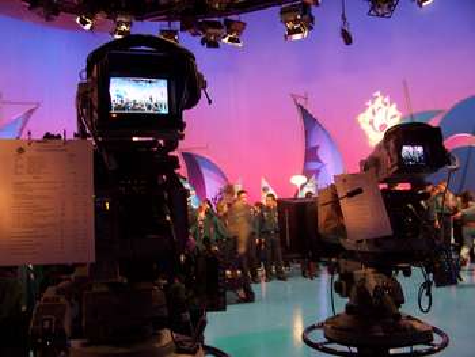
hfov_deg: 48.9
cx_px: 238
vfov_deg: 37.8
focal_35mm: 38
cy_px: 178
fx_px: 522
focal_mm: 6.3
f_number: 2.8
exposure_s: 1/10
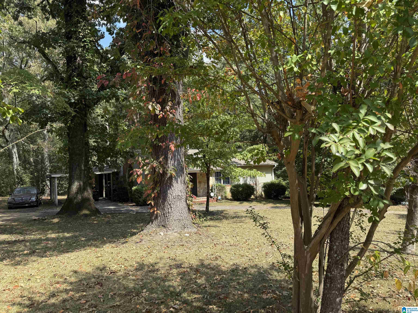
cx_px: 209
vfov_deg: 56.8
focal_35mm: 24
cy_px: 156
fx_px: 290
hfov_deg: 71.6
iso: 80
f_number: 1.78
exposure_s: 1/1192
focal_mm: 6.76
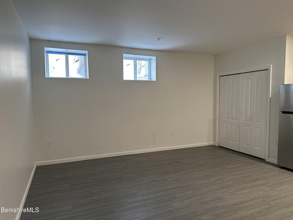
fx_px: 203
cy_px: 110
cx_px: 146
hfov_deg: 71.6
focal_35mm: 24
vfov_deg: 56.8
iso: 320
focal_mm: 6.86
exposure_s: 1/60
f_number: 1.78
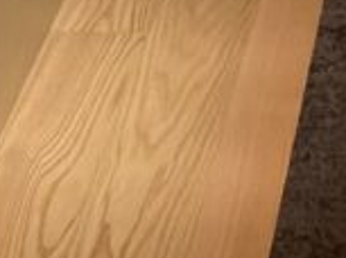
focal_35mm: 188
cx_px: 475
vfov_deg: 6.3
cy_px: -794
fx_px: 1875
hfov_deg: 10.3
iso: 320
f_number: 1.8
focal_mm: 3.99
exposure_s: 1/51
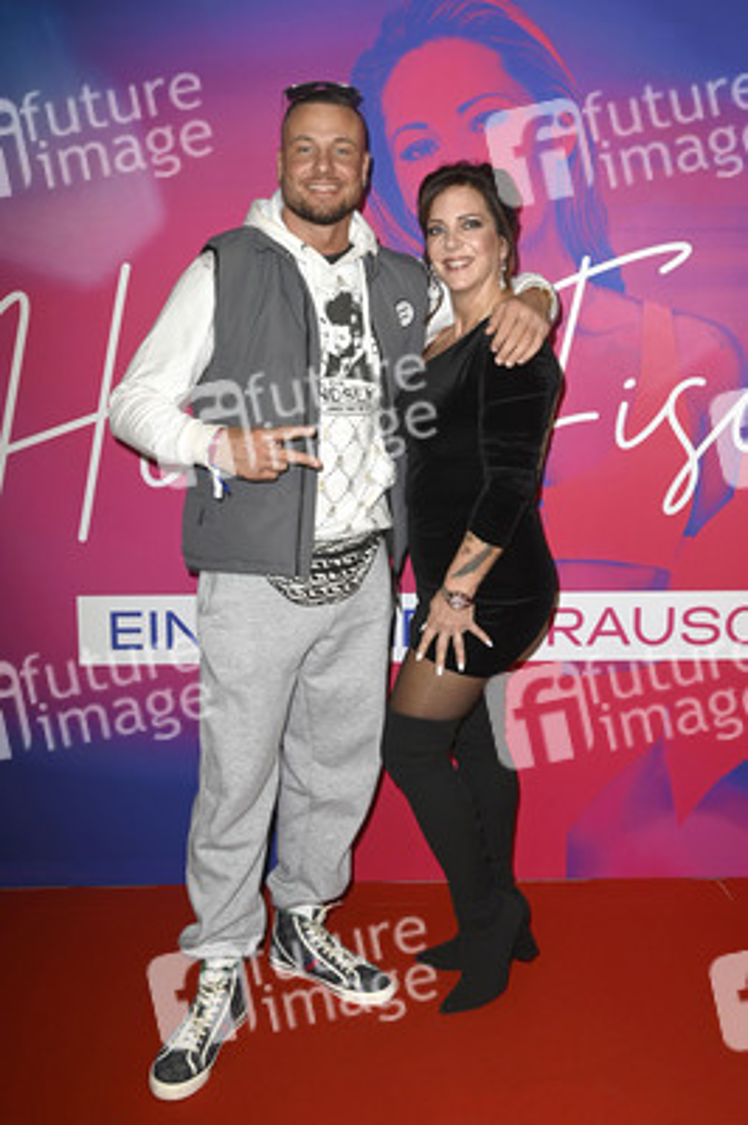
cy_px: 562
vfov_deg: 53.2
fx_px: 1124
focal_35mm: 36
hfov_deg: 36.8
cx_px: 374
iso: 500
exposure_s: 1/250
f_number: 6.3
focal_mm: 36
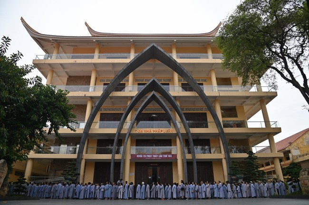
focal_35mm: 24
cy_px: 102
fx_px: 206
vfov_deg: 53.0
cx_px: 154
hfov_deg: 73.8
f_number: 6.3
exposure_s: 1/320
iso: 100
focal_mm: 24
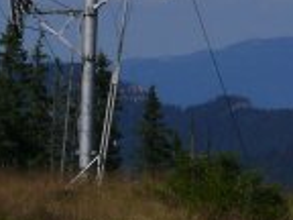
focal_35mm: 400
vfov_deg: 3.7
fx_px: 3386
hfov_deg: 4.9
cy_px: -183
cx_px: -85
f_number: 8
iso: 100
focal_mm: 15.2
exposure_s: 1/1000
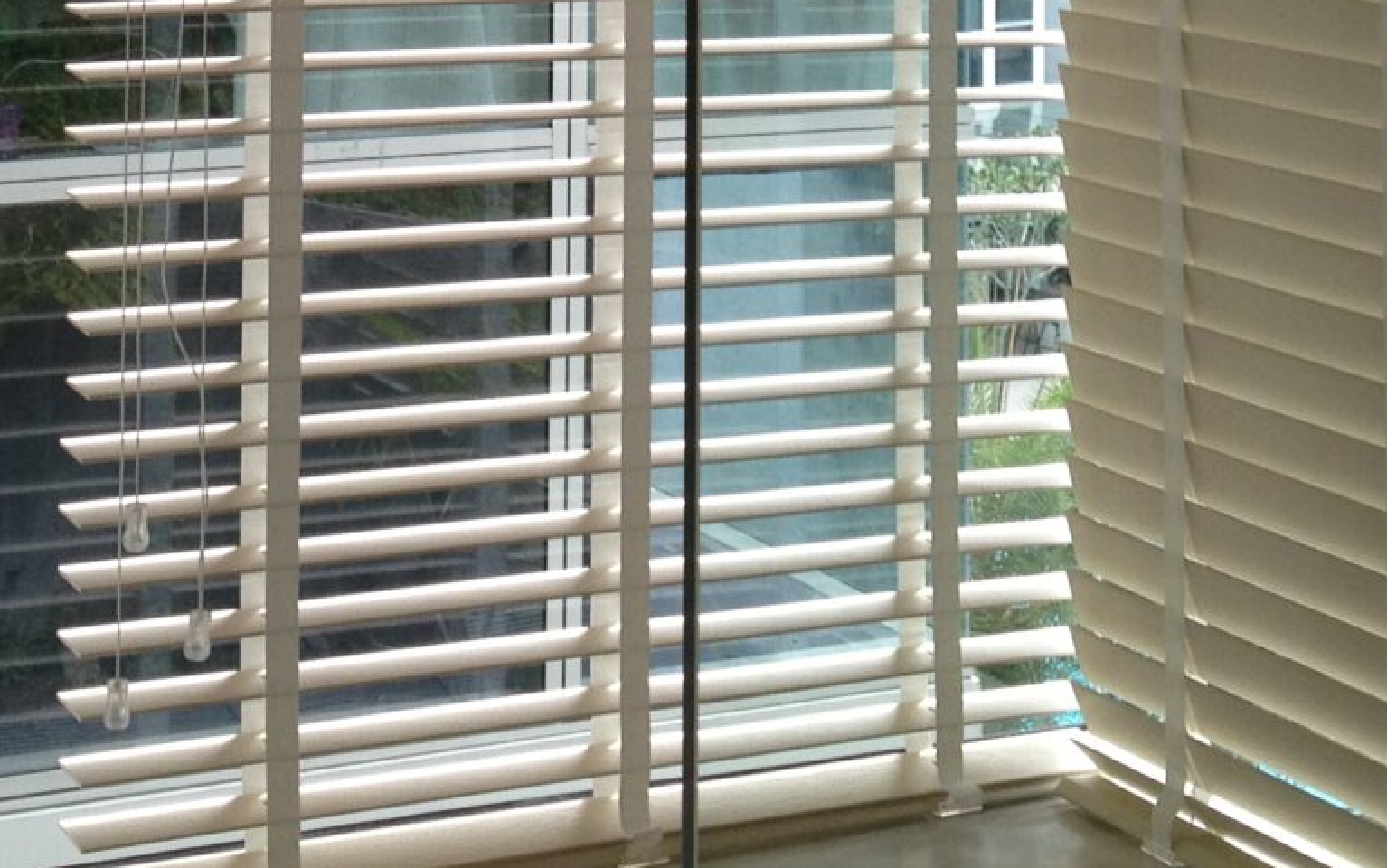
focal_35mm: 99
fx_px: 3744
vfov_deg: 12.6
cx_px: 573
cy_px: -430
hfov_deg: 21.0
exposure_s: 1/222
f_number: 2.4
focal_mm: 4.28
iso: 64
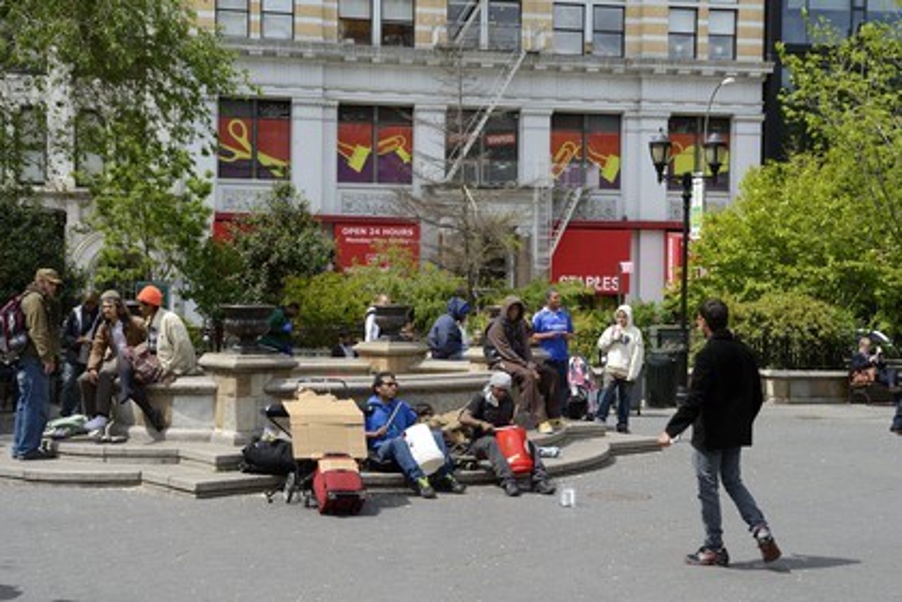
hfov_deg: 38.2
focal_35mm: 52
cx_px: 451
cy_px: 301
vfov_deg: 26.0
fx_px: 1303
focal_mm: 52
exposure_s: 1/320
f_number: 11
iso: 400
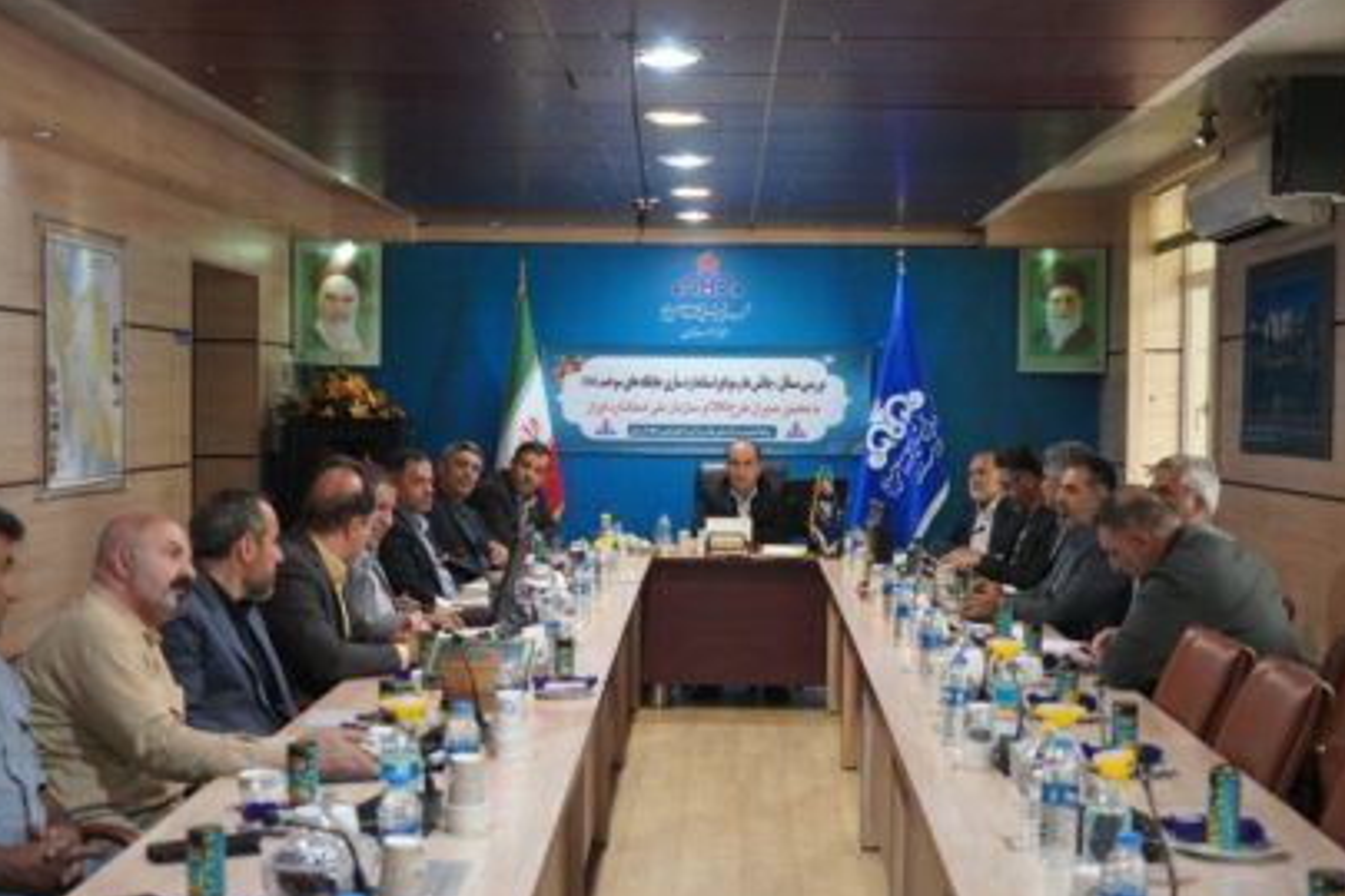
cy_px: 481
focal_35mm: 50
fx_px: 1868
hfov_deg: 39.6
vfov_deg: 27.0
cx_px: 674
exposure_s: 1/160
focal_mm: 45
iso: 8000
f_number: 4.5
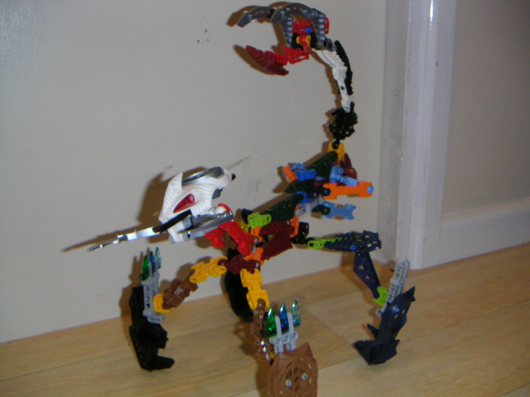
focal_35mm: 39
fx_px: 597
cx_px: 265
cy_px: 198
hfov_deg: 47.9
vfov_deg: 36.8
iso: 200
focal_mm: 5.1
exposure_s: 1/45
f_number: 6.7
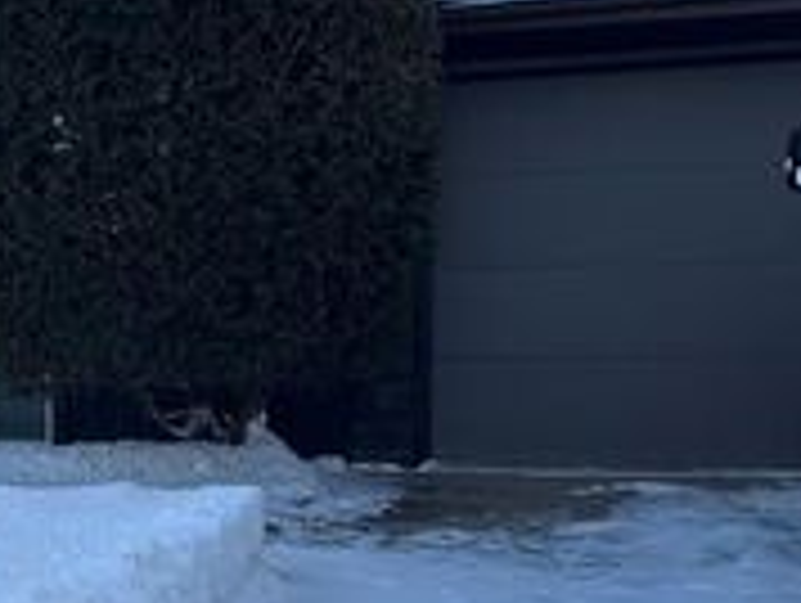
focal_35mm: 73
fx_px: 1691
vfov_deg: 20.2
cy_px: 389
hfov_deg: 23.6
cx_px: -234
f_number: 1.5
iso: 50
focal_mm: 5.7
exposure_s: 1/389
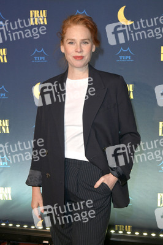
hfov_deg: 30.5
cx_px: 82
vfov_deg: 44.5
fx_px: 299
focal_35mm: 44
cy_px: 122
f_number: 6.3
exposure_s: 1/160
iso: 1600
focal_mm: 44
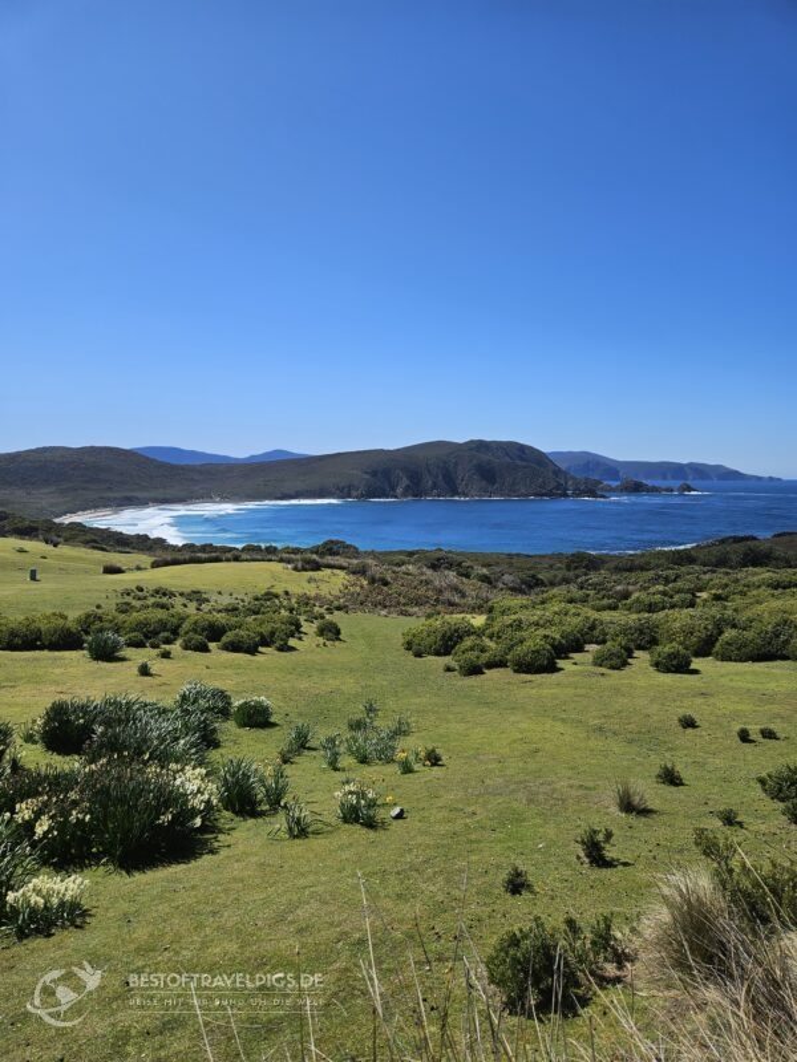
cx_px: 398
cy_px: 531
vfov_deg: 73.9
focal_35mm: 23
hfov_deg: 58.9
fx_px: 706
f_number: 1.8
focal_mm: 5.4
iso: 25
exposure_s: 1/3117
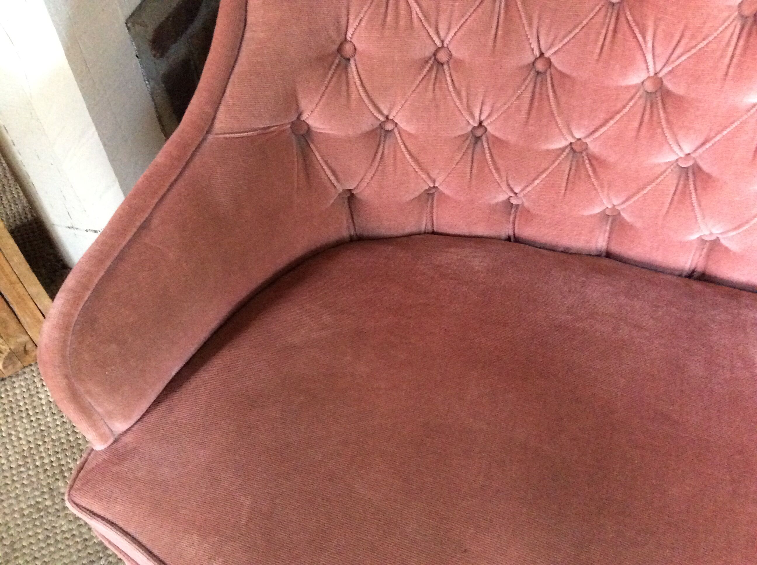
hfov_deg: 56.9
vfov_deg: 44.1
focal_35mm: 32
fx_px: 699
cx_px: 378
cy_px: 282
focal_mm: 3.3
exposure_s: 1/17
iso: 400
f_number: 2.4
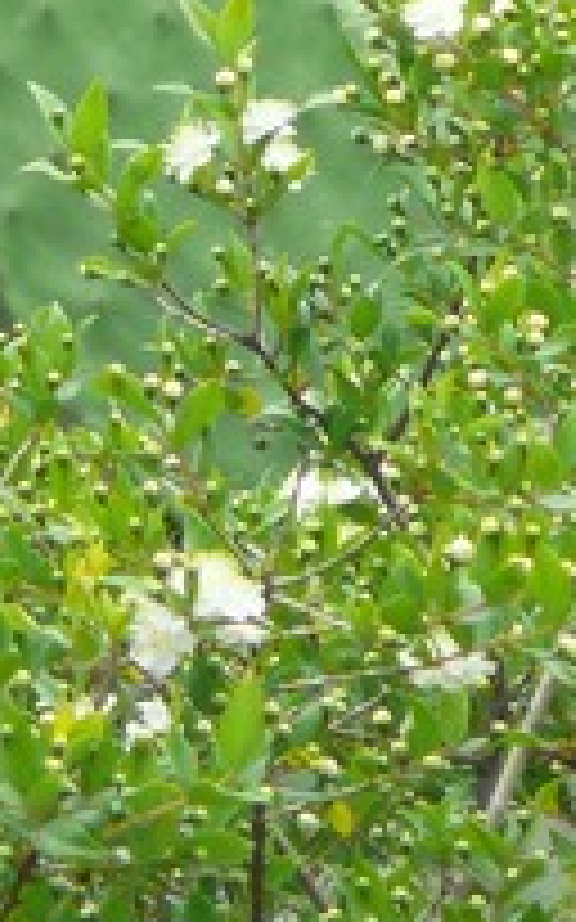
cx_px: 4
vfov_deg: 1.3
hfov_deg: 0.8
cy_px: 4
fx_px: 41019
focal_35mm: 1632
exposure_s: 1/125
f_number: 3.7
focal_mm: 88.8
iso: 200
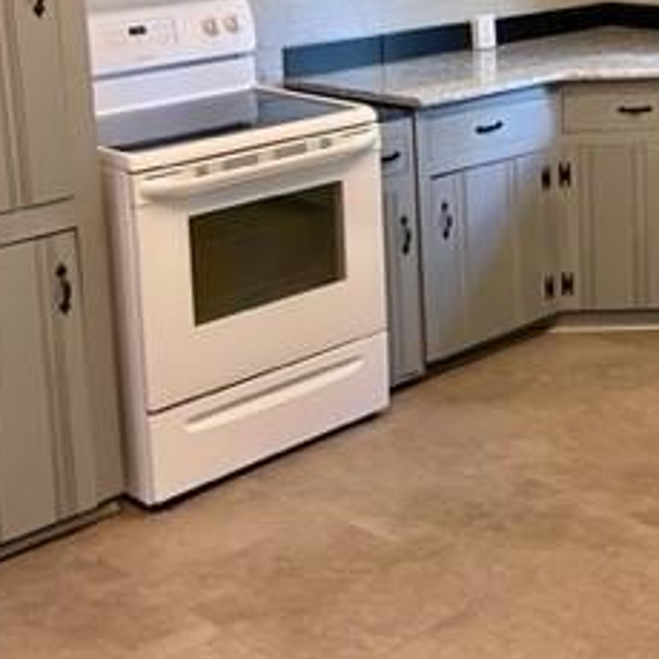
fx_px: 1378
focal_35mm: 64
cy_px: 66
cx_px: 556
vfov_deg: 26.0
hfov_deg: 26.2
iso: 160
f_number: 1.6
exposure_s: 1/60
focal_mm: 4.2
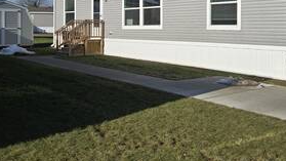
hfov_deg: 44.3
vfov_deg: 25.4
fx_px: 349
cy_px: 27
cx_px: 175
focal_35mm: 46
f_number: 1.8
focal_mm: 5.4
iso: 25
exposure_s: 1/3273
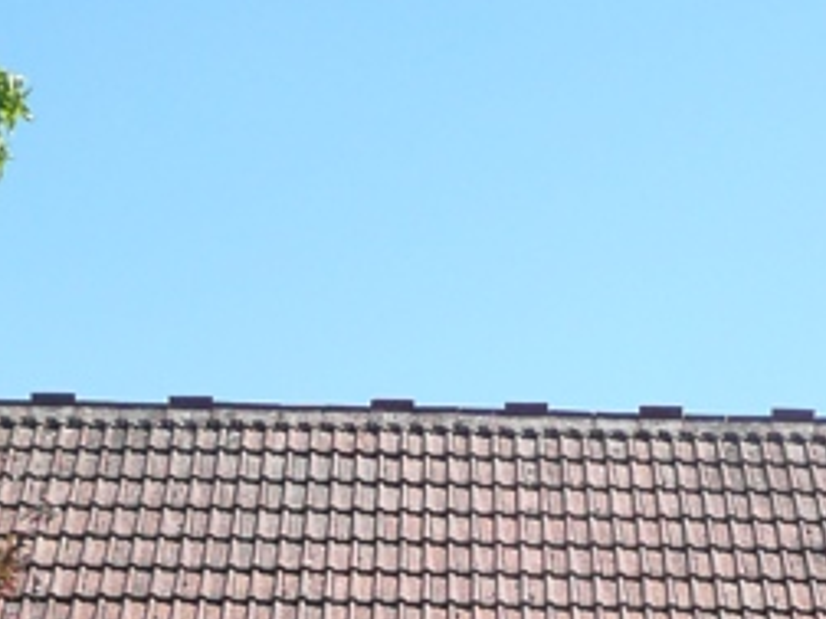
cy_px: 763
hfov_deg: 17.2
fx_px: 2720
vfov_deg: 12.6
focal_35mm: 114
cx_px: 620
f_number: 3.3
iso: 100
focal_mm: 4.6
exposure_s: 1/500
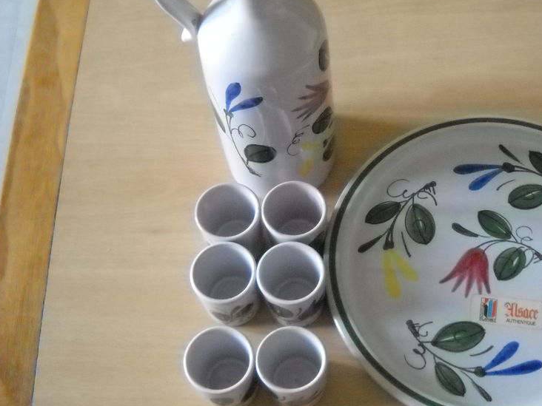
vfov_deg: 26.0
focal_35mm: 56
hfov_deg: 34.0
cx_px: 364
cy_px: 152
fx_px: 877
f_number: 3.1
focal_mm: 6.72
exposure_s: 1/88
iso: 800
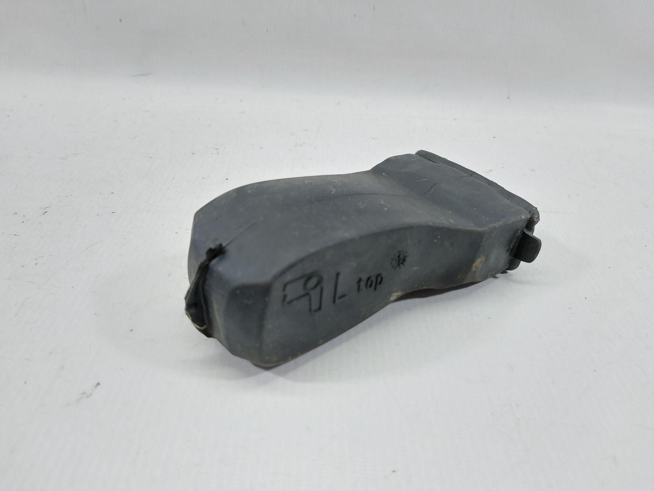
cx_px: 327
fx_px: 453
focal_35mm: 24
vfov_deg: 56.8
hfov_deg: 71.6
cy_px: 246
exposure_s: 1/50
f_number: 1.8
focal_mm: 5.23
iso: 100
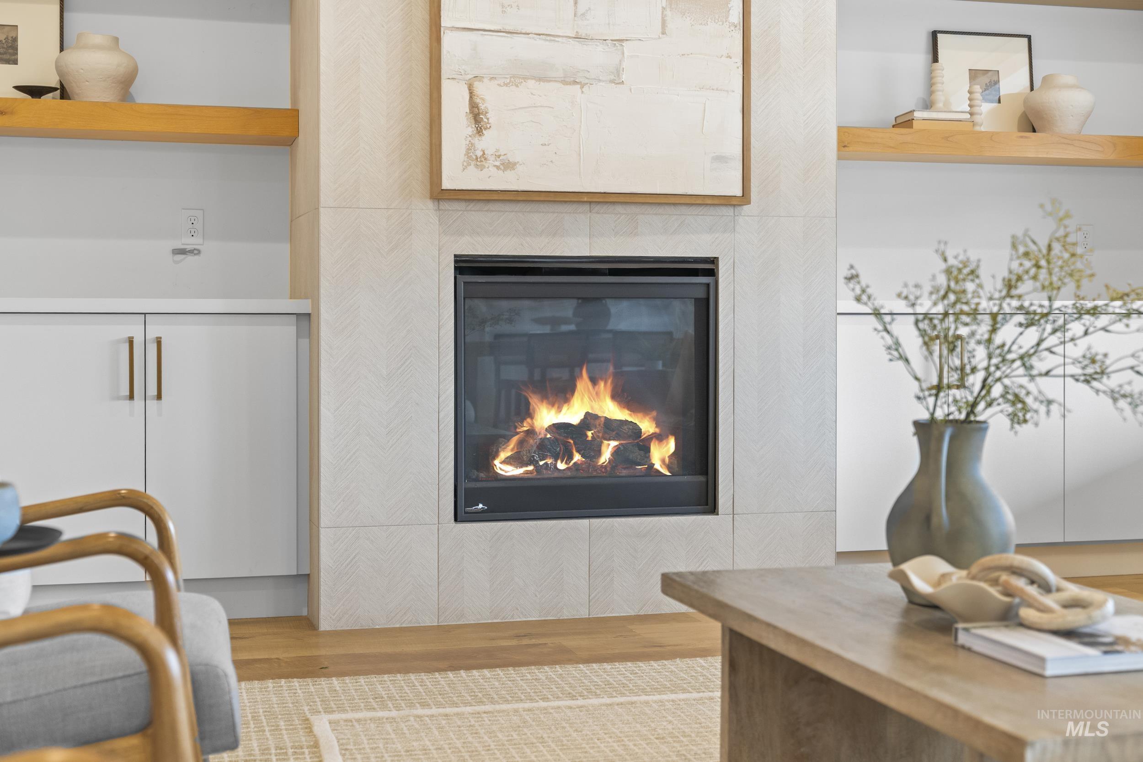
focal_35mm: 47
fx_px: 1492
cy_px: 381
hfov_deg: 41.9
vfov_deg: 28.7
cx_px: 572
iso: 800
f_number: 3.5
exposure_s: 1/20
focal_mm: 47
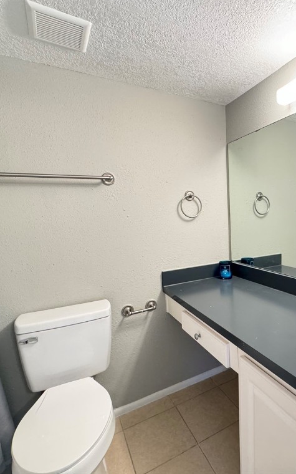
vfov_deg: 85.1
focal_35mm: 20
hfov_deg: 56.5
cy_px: 235
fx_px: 258
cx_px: 224
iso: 640
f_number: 2.2
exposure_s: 1/60
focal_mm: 2.22
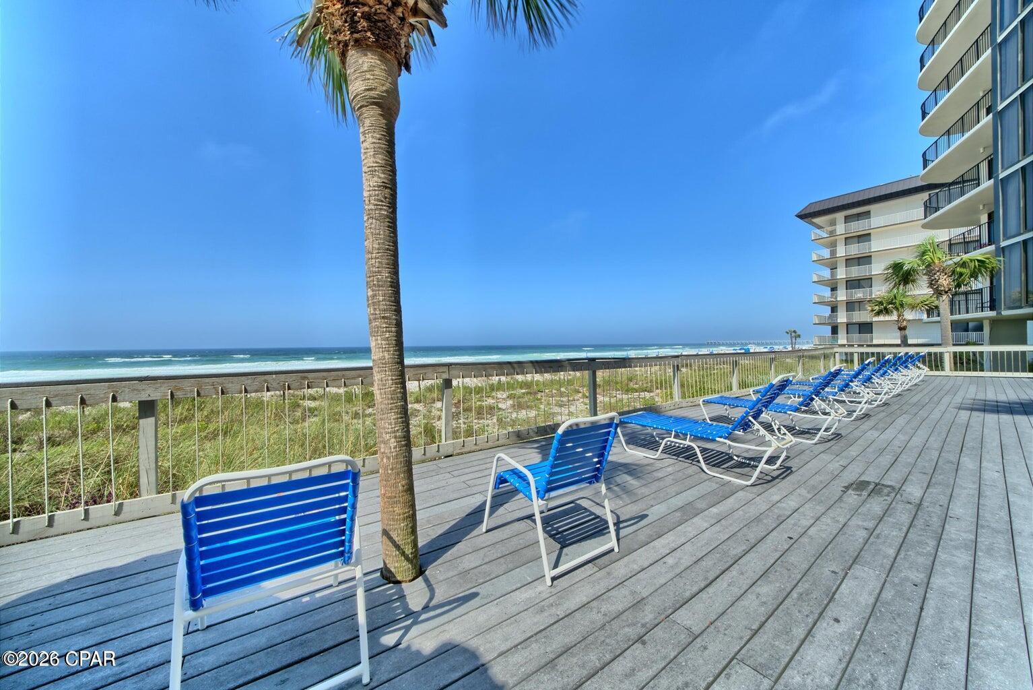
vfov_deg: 90.1
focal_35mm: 12
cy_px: 345
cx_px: 516
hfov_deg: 112.6
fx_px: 344
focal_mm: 12
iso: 200
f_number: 19
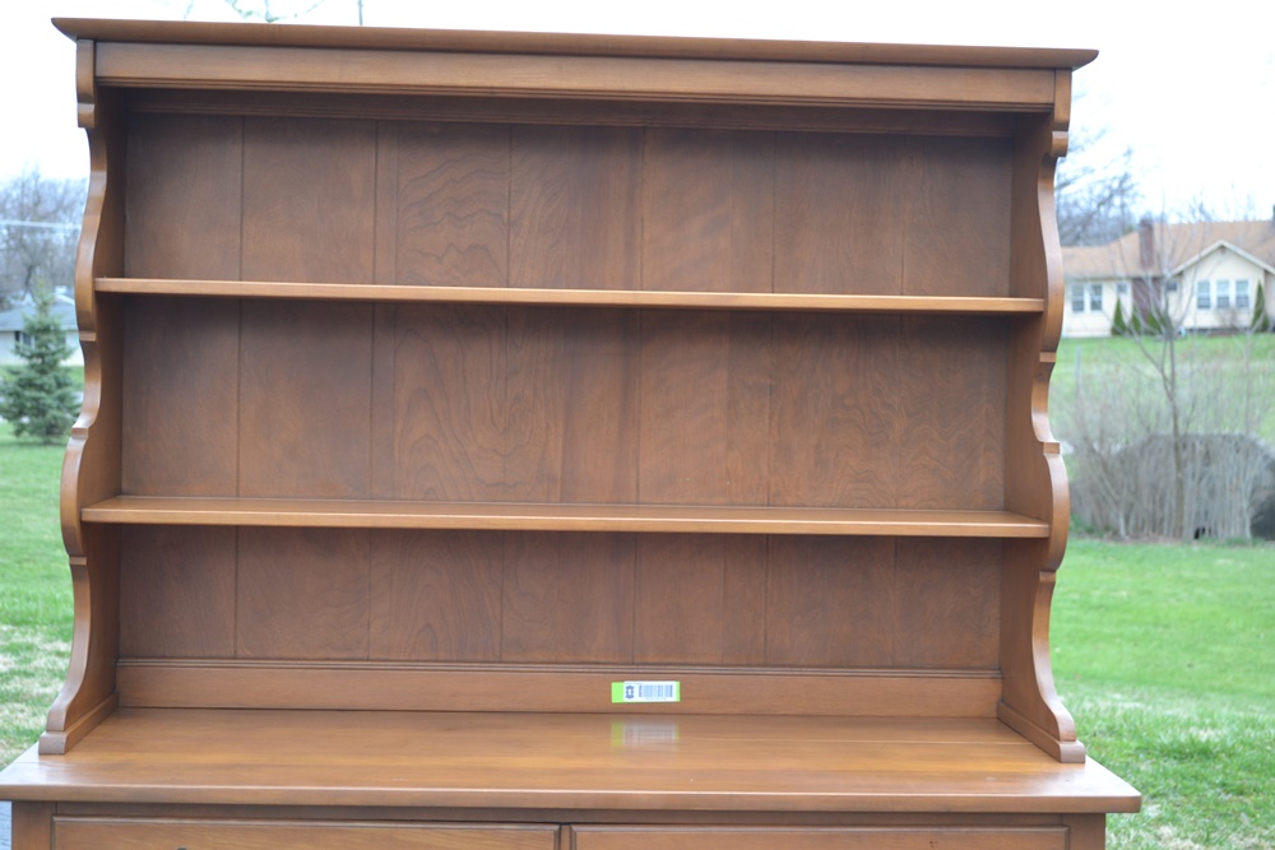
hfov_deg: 36.9
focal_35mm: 54
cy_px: 425
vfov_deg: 25.1
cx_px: 638
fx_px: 1913
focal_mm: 36
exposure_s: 1/100
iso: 400
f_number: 5
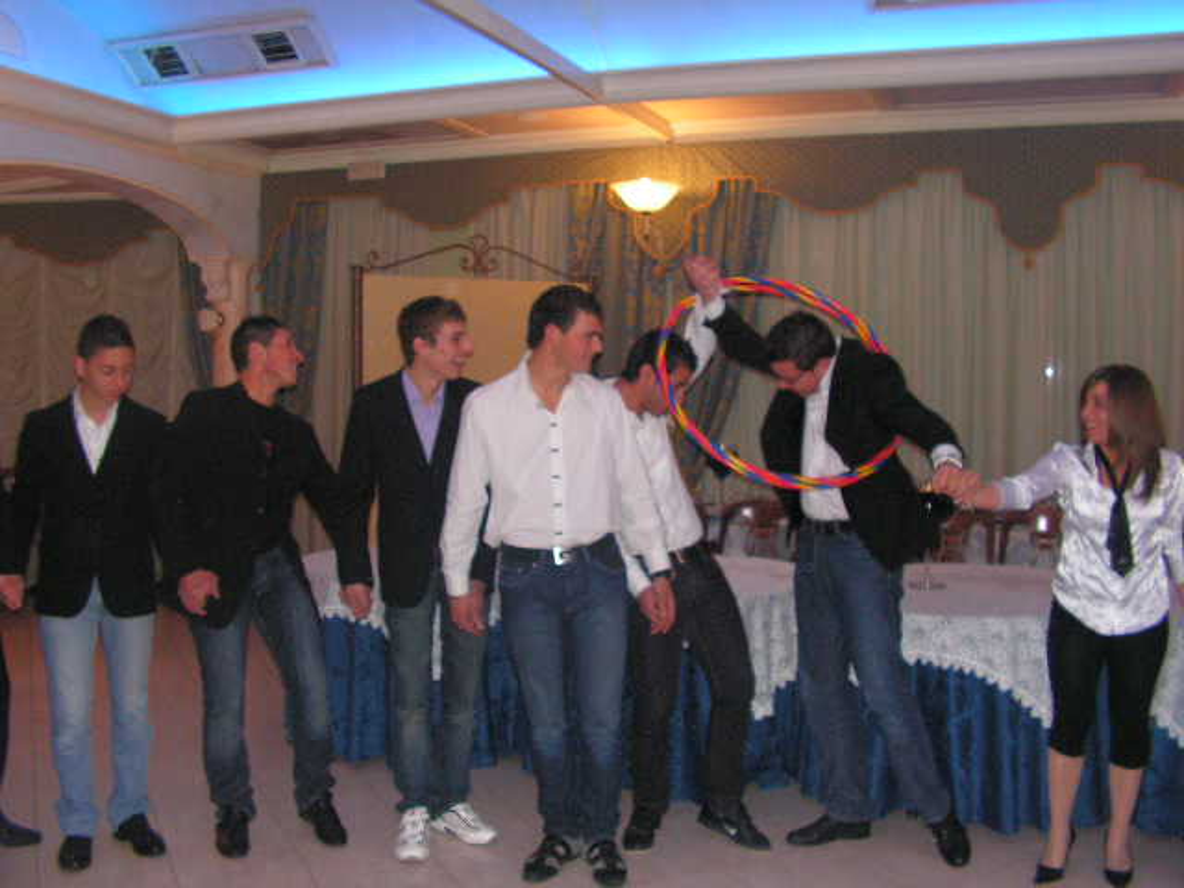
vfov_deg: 39.7
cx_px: 592
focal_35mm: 36
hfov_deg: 51.4
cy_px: 444
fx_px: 1231
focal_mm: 6
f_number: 3.2
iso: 200
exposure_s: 1/40
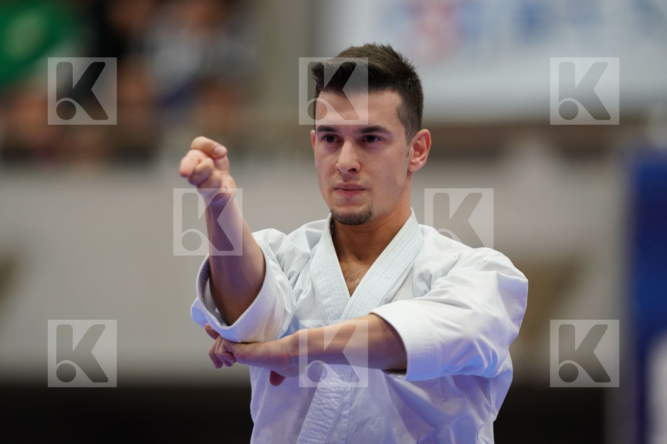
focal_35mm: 400
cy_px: 222
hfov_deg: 5.2
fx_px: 7411
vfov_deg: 3.4
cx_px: 334
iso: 1600
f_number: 2.8
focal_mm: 400
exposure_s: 1/500
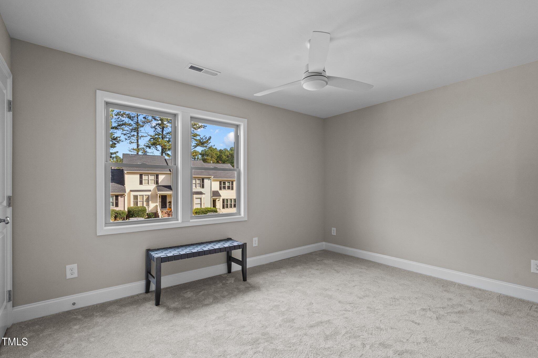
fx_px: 239
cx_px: 269
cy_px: 179
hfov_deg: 96.7
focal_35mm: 16
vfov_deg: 73.7
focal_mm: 16
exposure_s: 1/4
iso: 400
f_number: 8
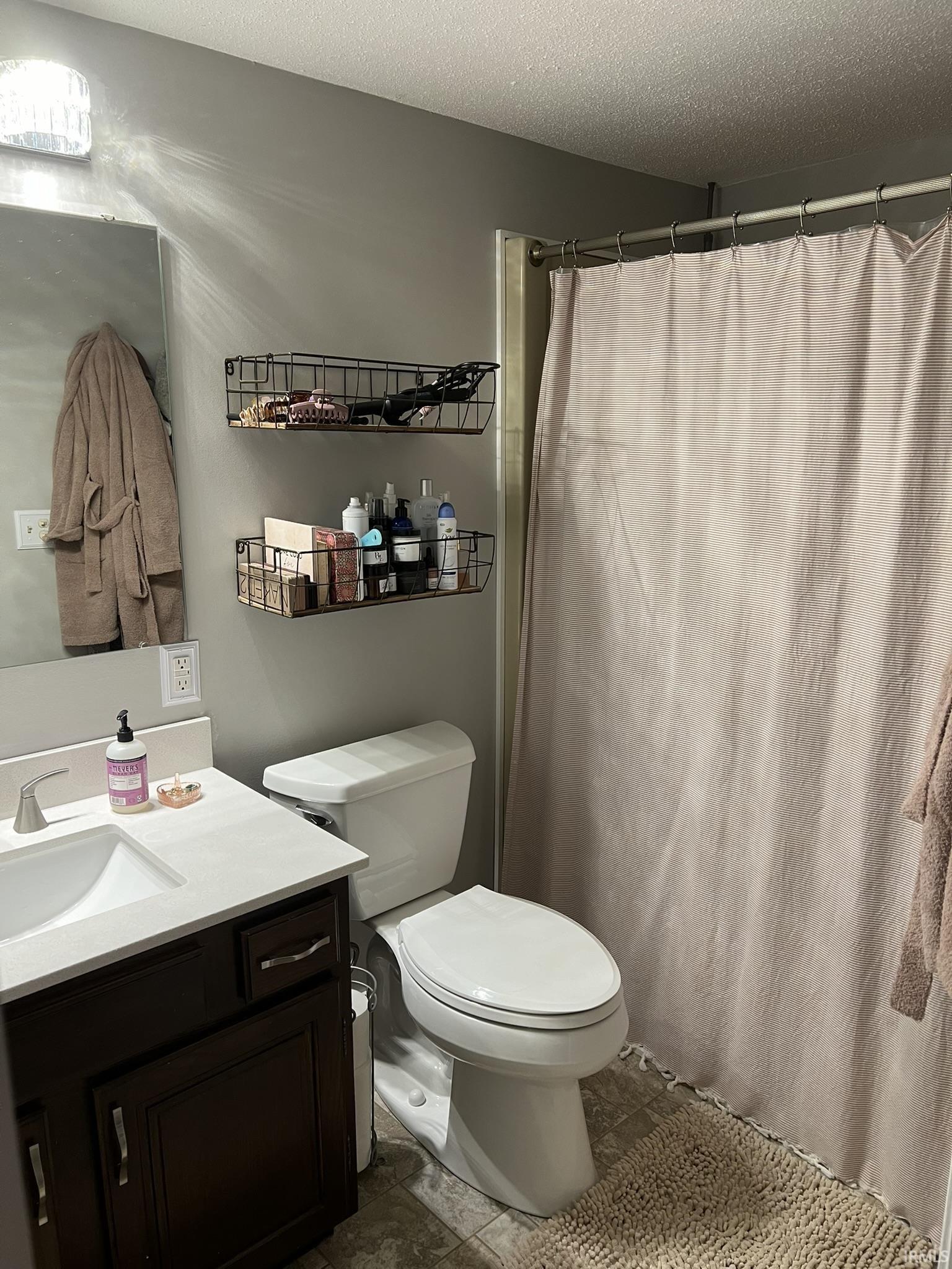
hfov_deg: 53.1
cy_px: 634
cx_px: 476
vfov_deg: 67.3
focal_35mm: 26
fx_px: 953
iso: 100
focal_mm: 5.7
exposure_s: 1/60
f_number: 1.5
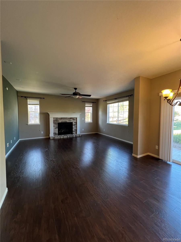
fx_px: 91
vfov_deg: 106.2
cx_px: 90
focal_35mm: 13
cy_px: 121
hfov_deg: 89.9
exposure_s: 1/60
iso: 160
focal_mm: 1.57
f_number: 1.8
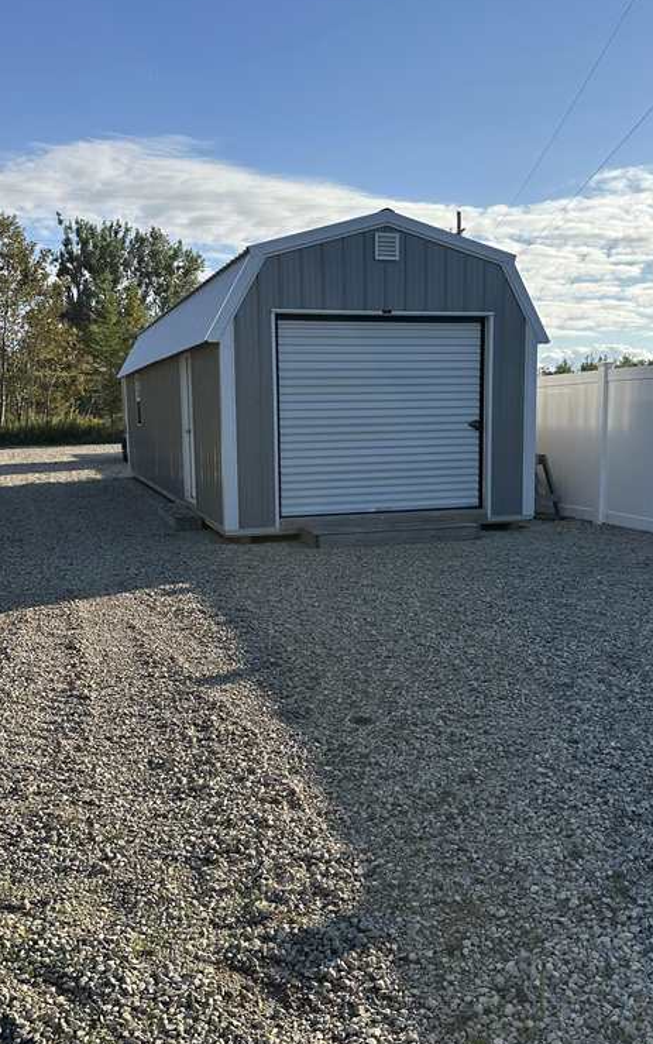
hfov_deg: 38.3
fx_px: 939
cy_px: 543
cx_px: 338
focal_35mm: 33
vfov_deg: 58.1
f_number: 1.78
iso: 80
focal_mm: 6.86
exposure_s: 1/4184
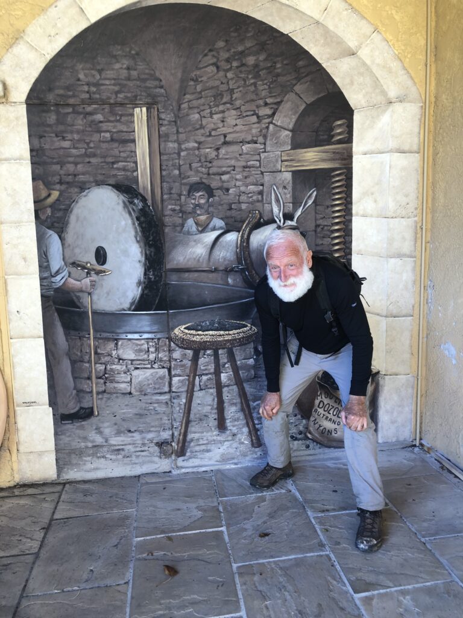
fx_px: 499
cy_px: 309
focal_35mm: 28
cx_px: 232
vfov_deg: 63.4
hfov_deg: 49.7
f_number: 1.8
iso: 20
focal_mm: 3.99
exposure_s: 1/50
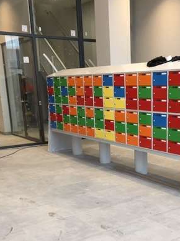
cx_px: 136
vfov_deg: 38.8
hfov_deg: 29.7
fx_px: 333
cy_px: 176
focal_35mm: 48
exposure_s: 1/33
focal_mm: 4.15
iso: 32
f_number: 2.2
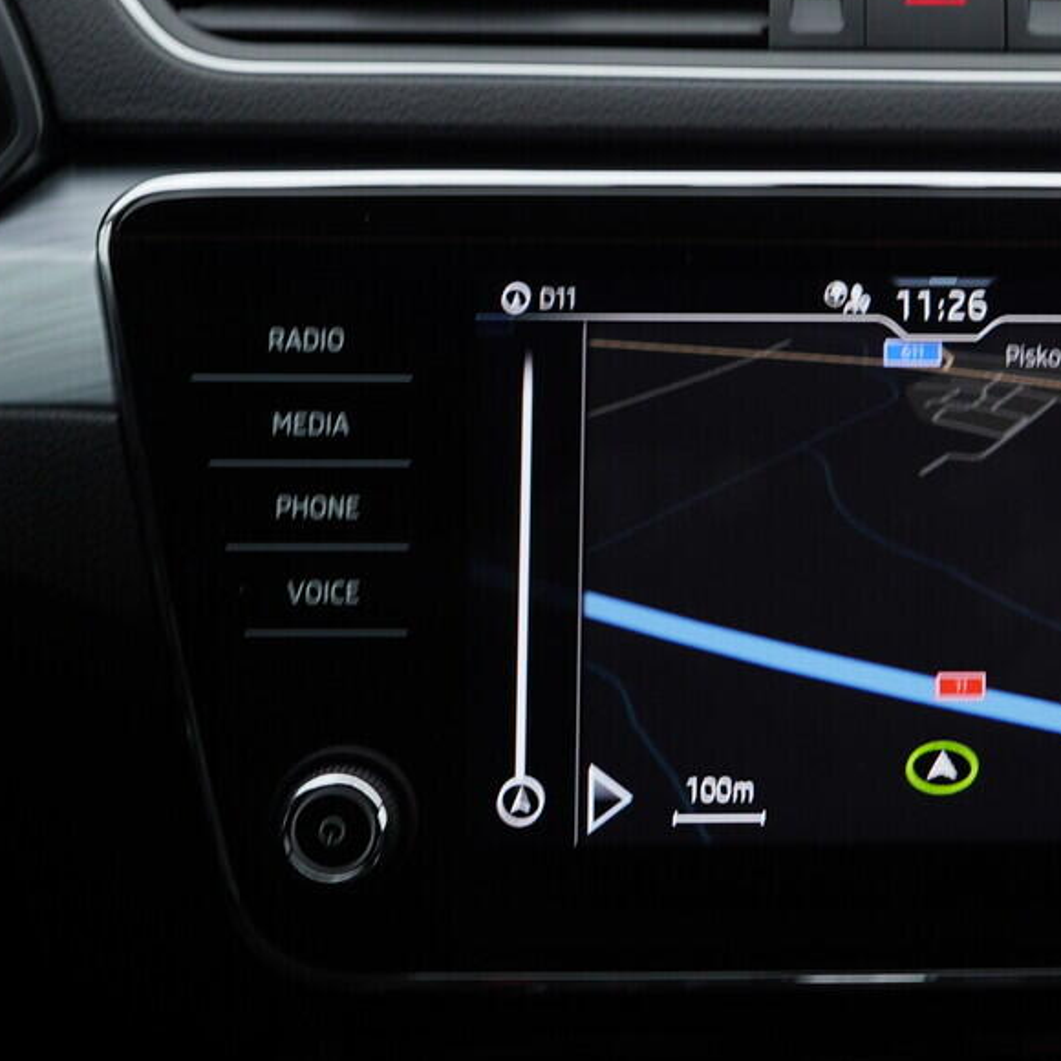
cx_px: 971
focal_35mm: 76
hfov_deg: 22.2
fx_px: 2635
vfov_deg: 22.5
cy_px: 221
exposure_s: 1/80
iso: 125
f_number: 4
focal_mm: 24
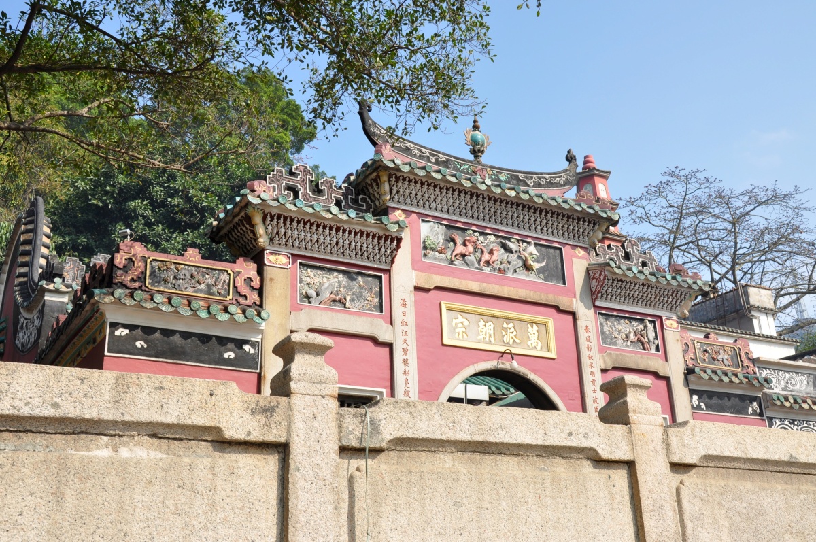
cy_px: 271
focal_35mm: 39
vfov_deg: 34.1
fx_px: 883
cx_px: 408
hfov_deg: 49.6
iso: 200
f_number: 13
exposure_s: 1/160
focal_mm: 26
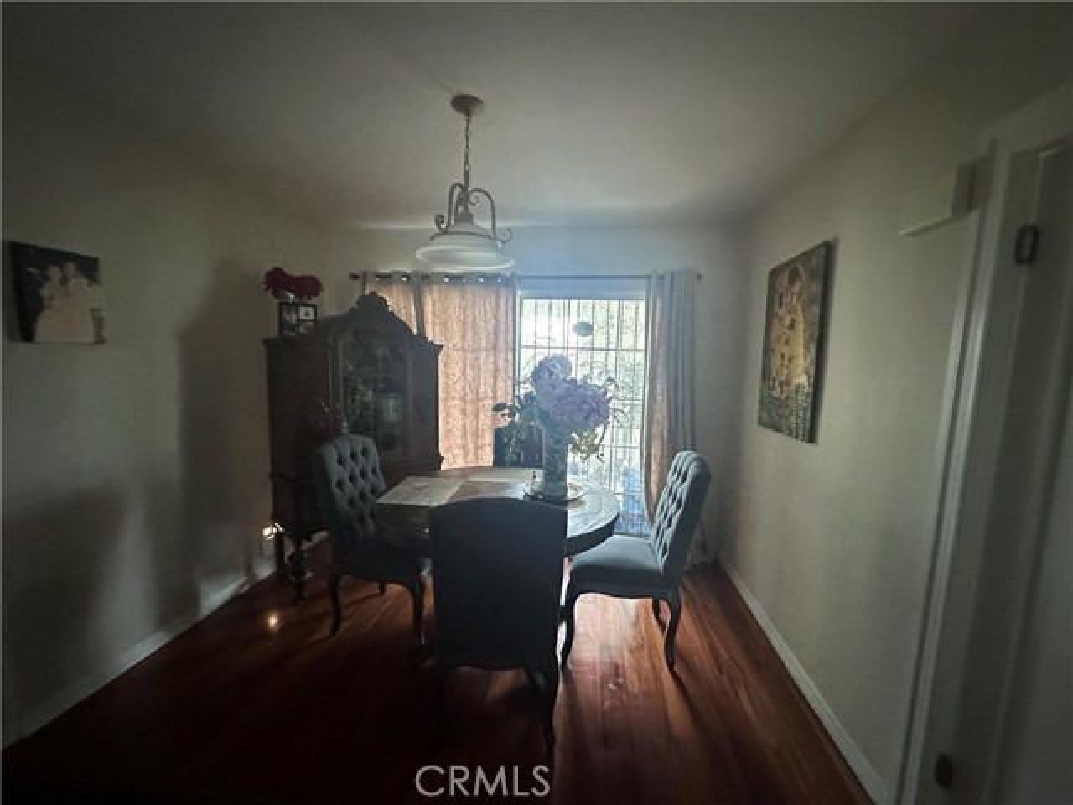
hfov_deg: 102.1
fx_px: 434
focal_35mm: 14
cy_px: 402
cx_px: 536
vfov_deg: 85.7
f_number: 2.2
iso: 1000
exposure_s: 1/60
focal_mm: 2.22
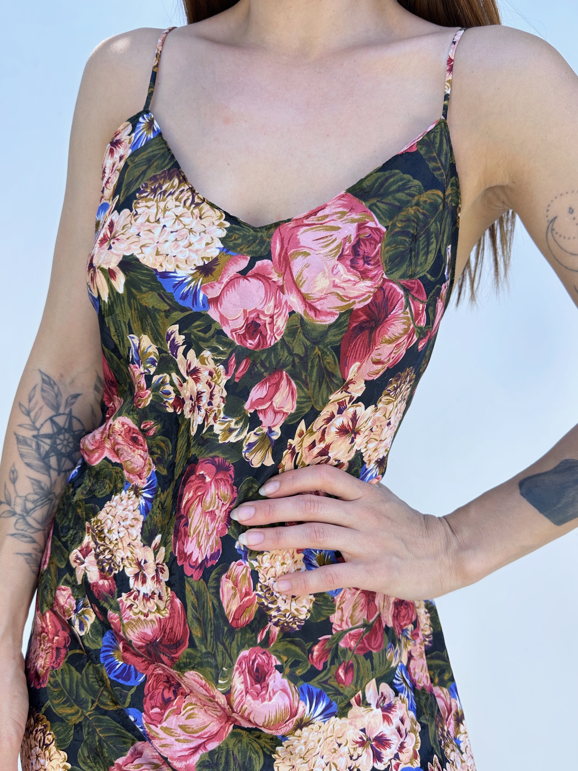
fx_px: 534
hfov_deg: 56.8
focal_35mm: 24
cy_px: 386
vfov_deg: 71.6
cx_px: 289
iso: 50
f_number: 1.78
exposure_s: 1/124
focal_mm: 6.86
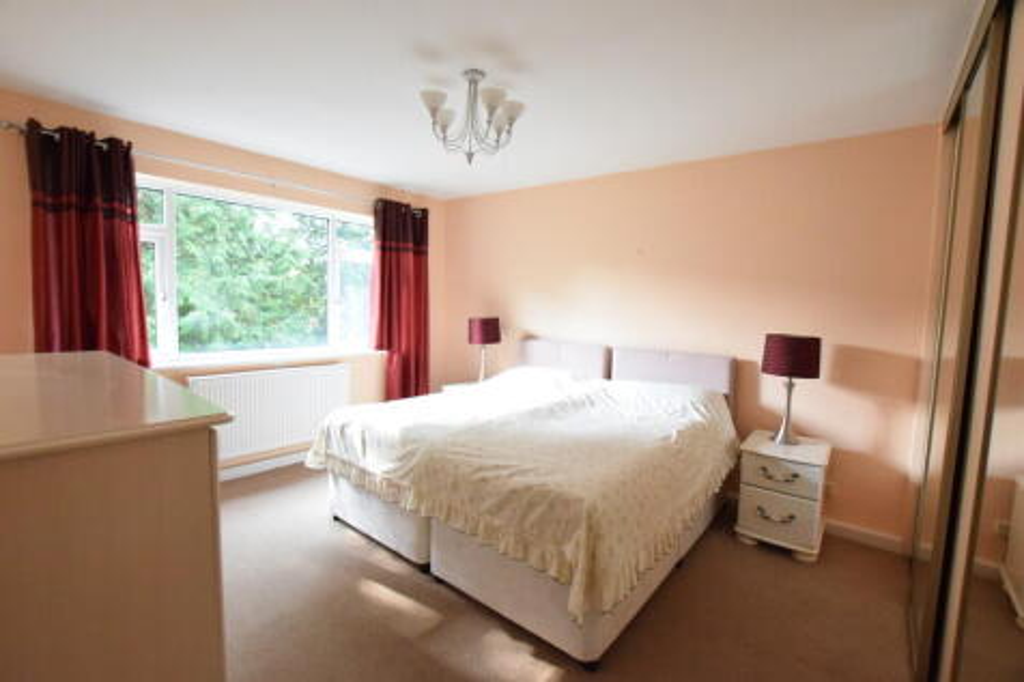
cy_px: 341
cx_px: 512
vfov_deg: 77.3
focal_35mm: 15
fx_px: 426
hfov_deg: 100.4
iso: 6400
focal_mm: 10
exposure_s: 1/160
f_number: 6.3
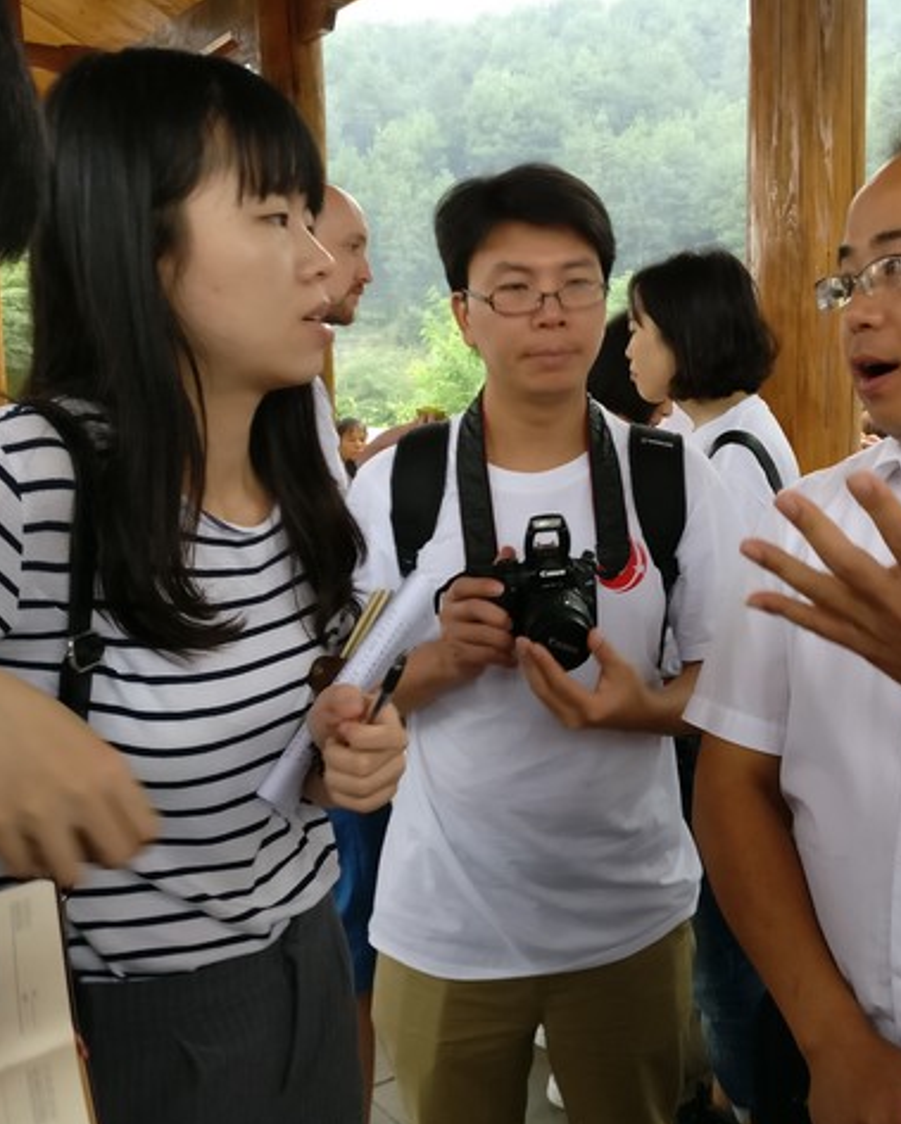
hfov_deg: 44.1
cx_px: 587
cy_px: 566
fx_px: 1099
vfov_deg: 54.2
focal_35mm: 33
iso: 250
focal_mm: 4.26
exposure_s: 1/33
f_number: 2
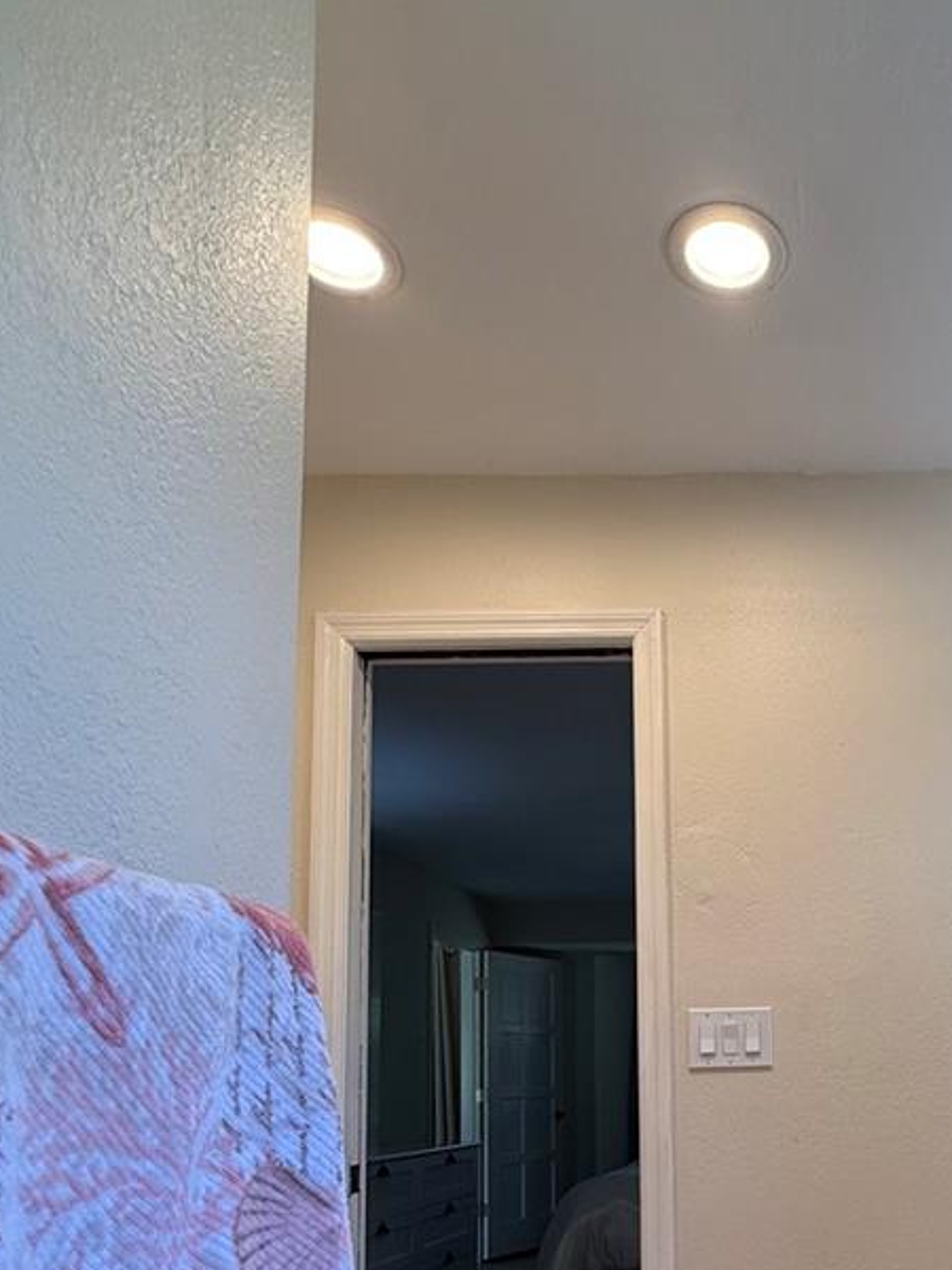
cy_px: 980
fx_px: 1027
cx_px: 886
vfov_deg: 59.4
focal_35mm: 28
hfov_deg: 44.5
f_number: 2.2
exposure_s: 1/120
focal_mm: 2.22
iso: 100
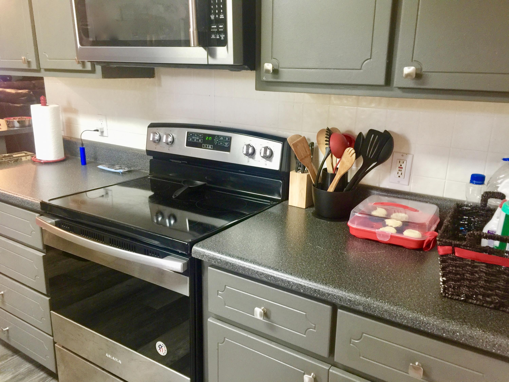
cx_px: 254
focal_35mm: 29
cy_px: 191
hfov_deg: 61.7
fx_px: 426
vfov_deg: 48.2
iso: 100
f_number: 2.2
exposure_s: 1/10
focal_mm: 4.15
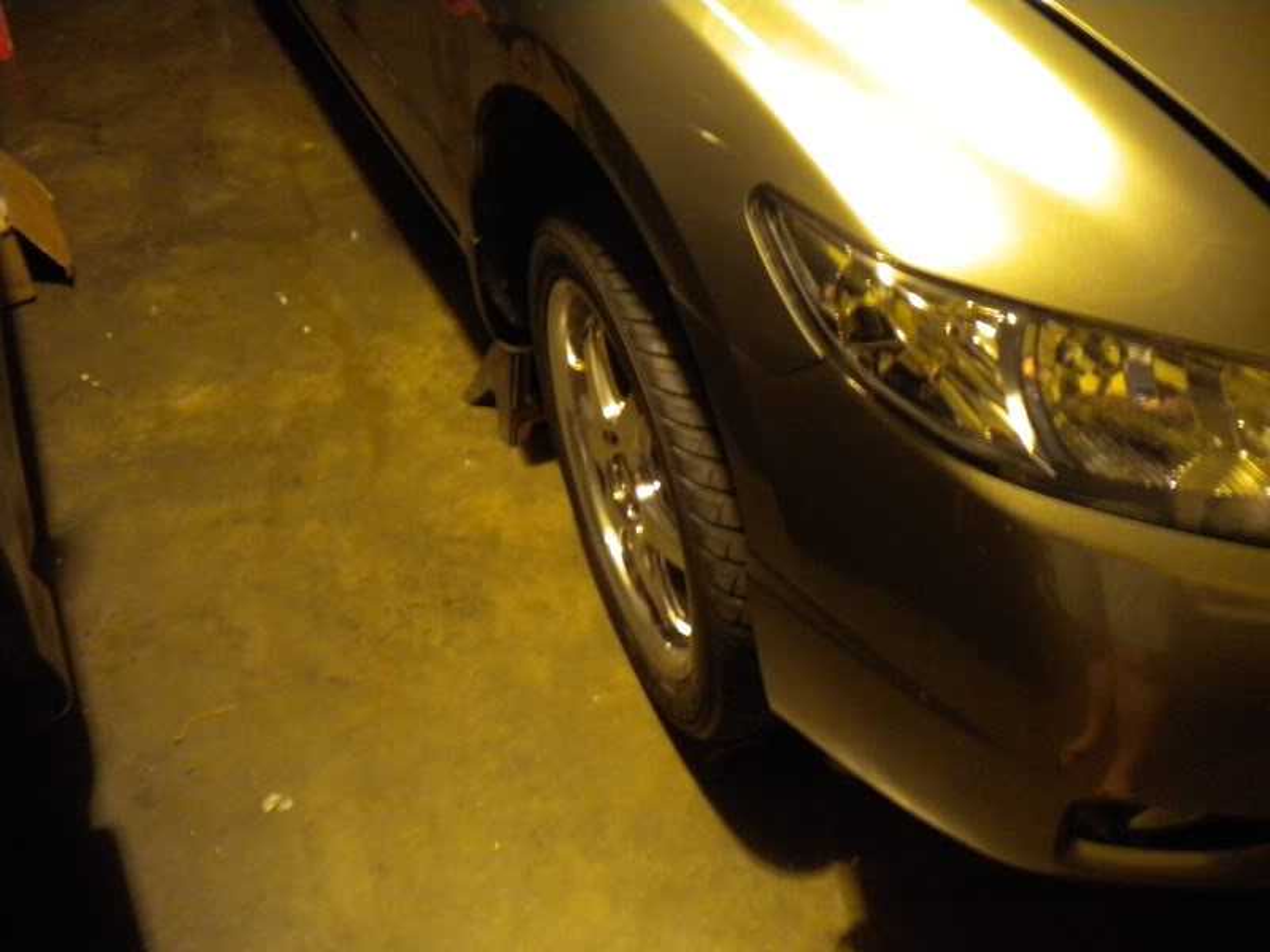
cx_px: 635
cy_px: 476
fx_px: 1284
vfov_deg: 40.7
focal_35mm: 35
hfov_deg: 52.6
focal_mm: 6.3
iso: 400
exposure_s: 1/4.9
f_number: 3.1
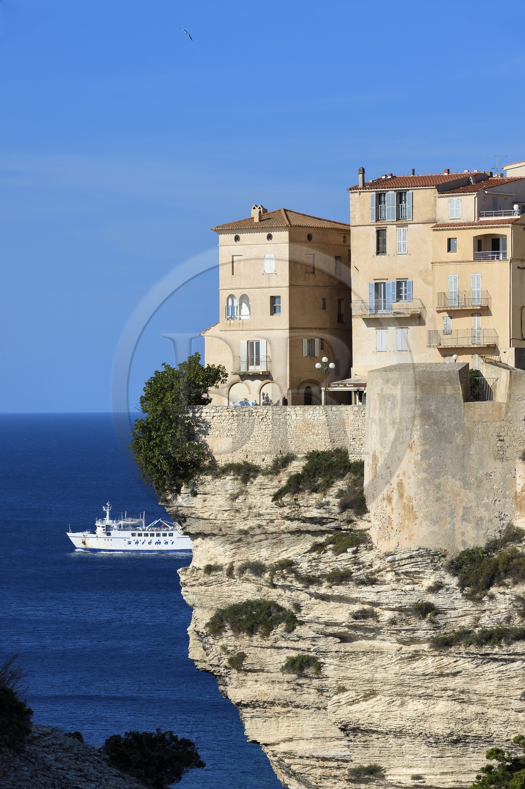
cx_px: 262
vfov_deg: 12.5
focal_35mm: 165
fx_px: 3613
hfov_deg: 8.3
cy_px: 394
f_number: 13
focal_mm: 165
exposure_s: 1/400
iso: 200
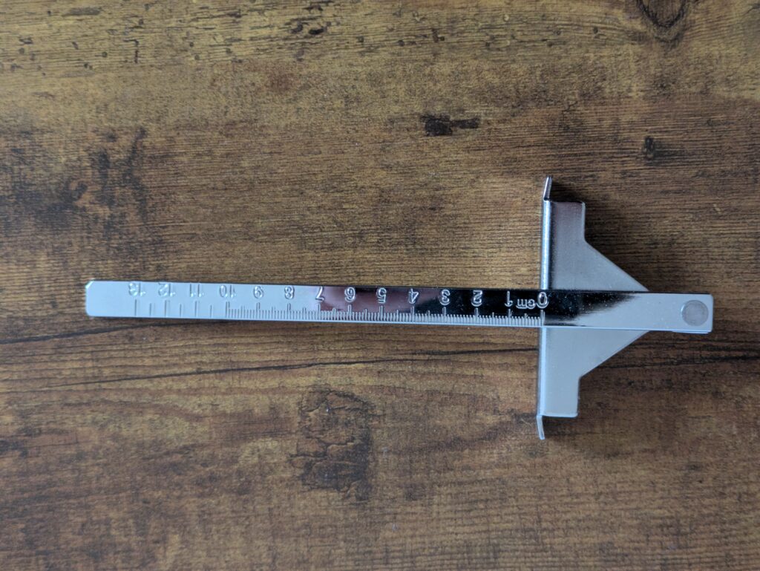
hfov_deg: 37.5
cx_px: 380
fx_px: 1120
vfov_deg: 28.6
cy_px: 286
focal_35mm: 51
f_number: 1.89
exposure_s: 1/33.3
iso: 395
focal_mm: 5.43
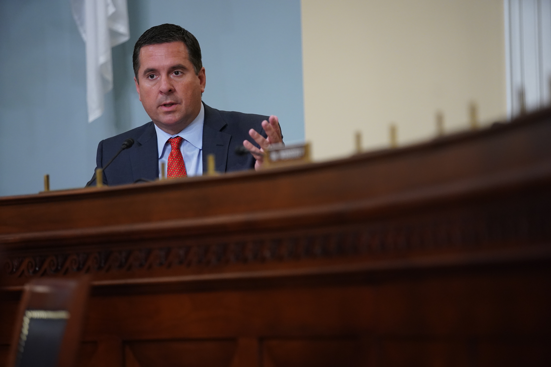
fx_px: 2755
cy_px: 184
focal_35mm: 180
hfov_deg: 11.4
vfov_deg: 7.6
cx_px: 276
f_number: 2.8
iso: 4000
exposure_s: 1/250
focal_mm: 180
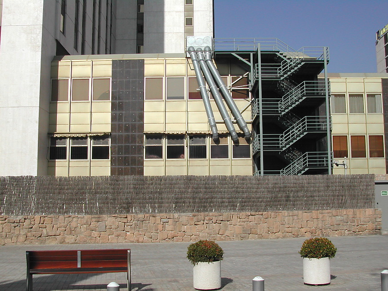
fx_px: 471
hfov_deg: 44.8
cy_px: 146
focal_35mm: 42
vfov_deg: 34.3
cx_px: 194
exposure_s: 1/371
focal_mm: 9
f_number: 8
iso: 100
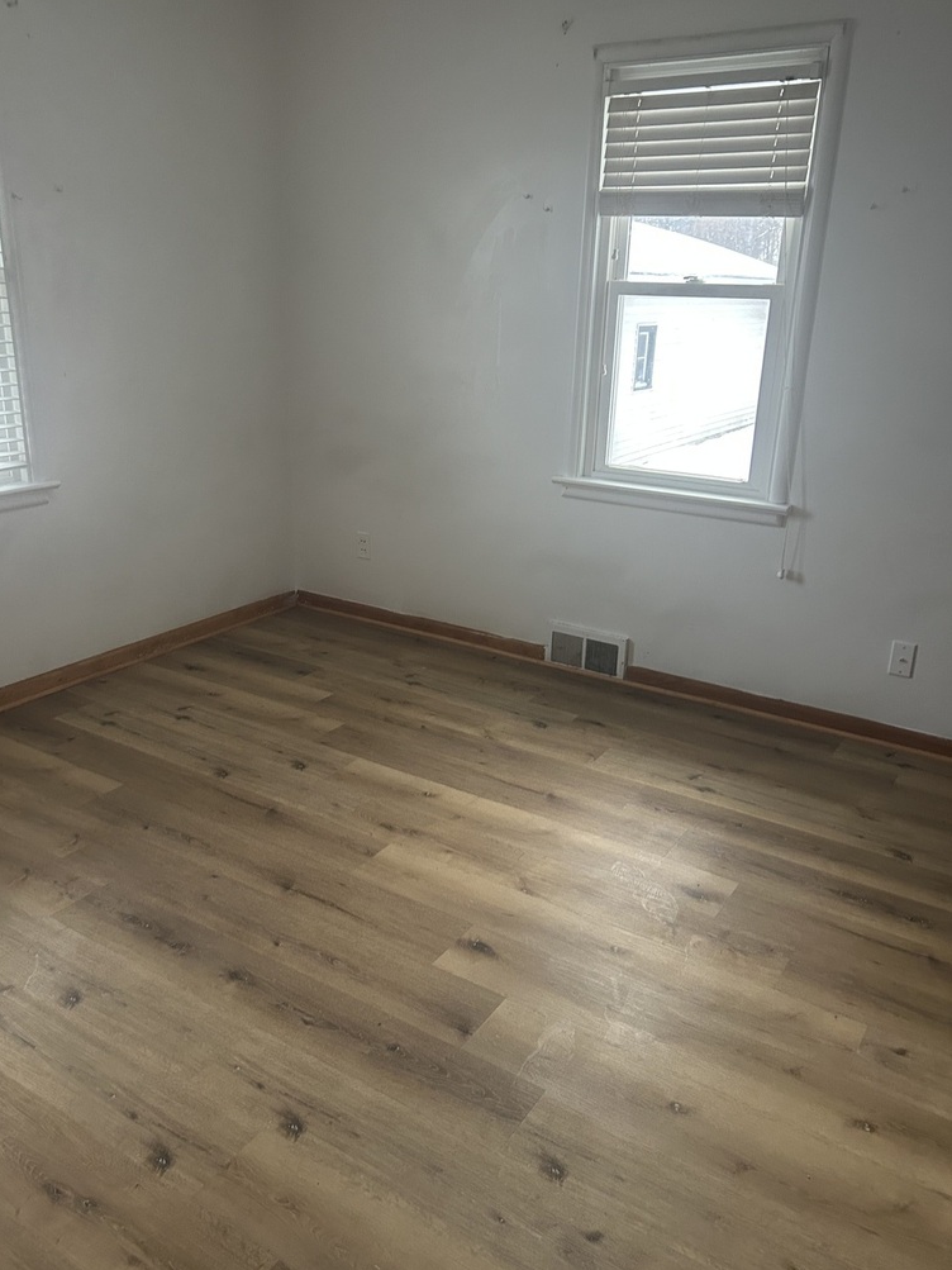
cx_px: 447
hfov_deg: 49.7
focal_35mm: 28
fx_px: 1027
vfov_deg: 63.4
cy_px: 652
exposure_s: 1/60
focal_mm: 5.7
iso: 250
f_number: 1.5
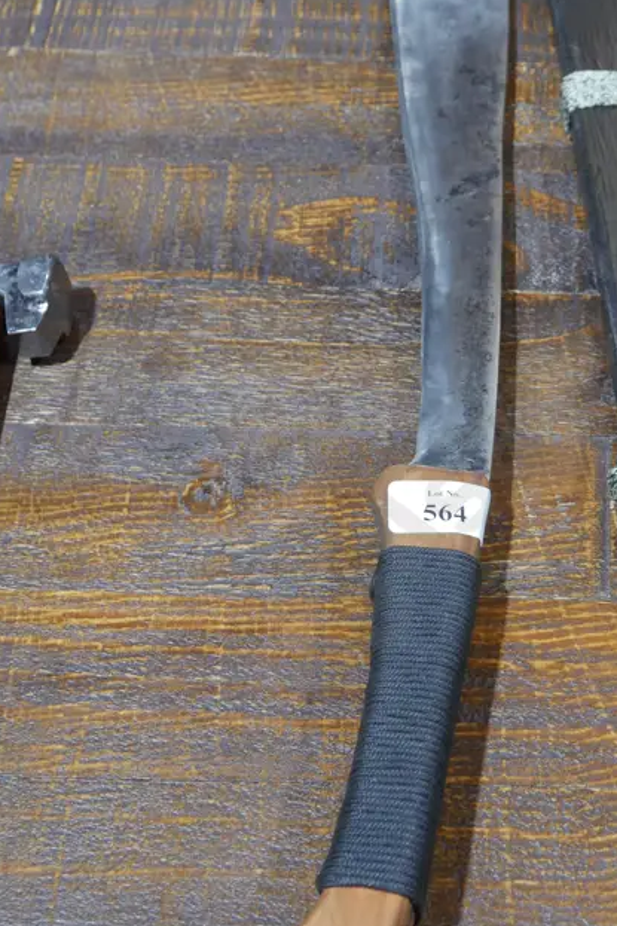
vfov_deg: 30.9
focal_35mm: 65
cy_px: 372
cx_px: 554
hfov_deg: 20.5
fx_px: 1672
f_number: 4.1
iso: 500
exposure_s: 1/60
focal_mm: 19
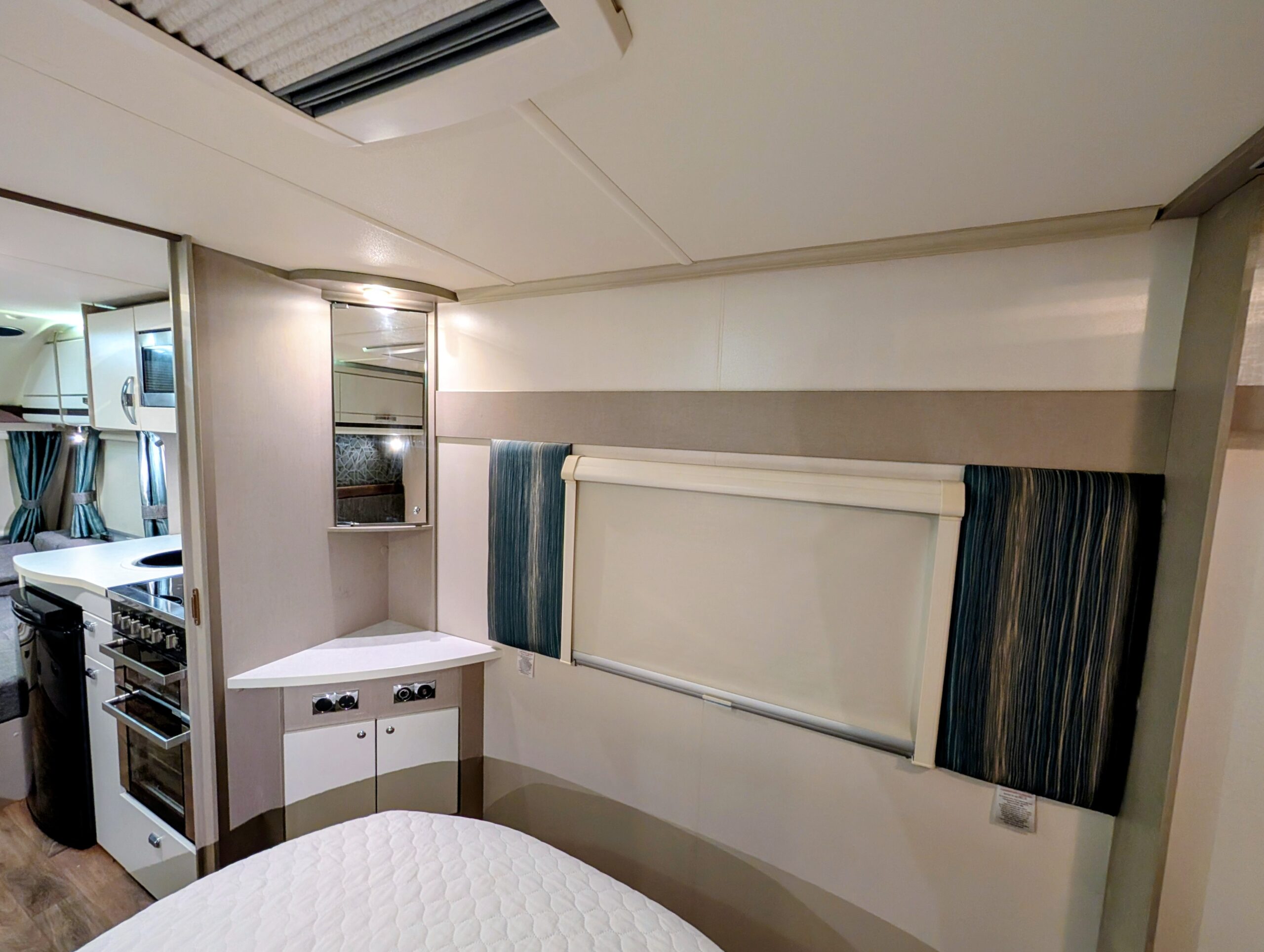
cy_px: 476
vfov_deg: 94.6
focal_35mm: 12
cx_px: 632
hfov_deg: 110.5
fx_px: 439
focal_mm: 2.02
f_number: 1.7
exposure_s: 1/25
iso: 229
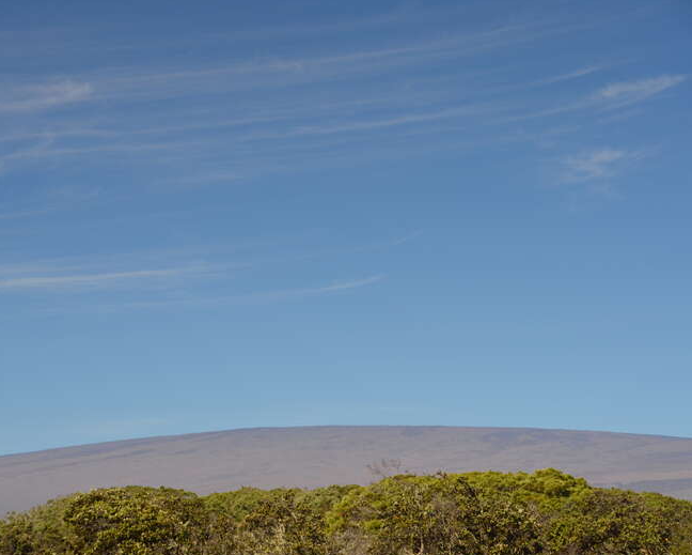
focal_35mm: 104
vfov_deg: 14.8
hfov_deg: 18.4
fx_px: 2131
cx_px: 286
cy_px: 280
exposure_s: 1/250
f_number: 8
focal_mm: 60
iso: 180
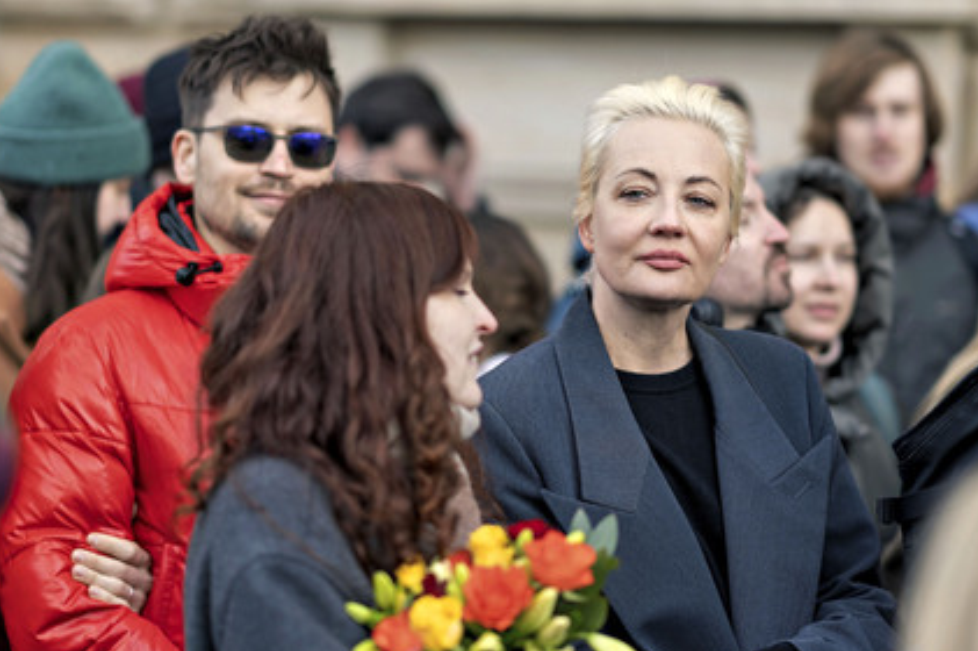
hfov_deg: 15.1
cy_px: 323
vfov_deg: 10.1
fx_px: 3692
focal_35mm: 136
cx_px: 491
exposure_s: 1/500
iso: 100
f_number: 1.4
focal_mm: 85
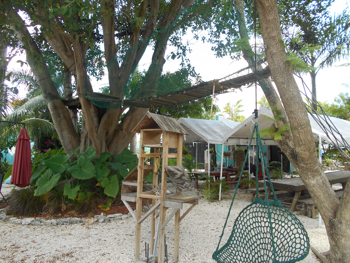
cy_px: 132
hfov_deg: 67.3
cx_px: 175
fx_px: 263
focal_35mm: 26
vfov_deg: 53.1
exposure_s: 1/125
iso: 80
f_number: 3.2
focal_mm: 4.6
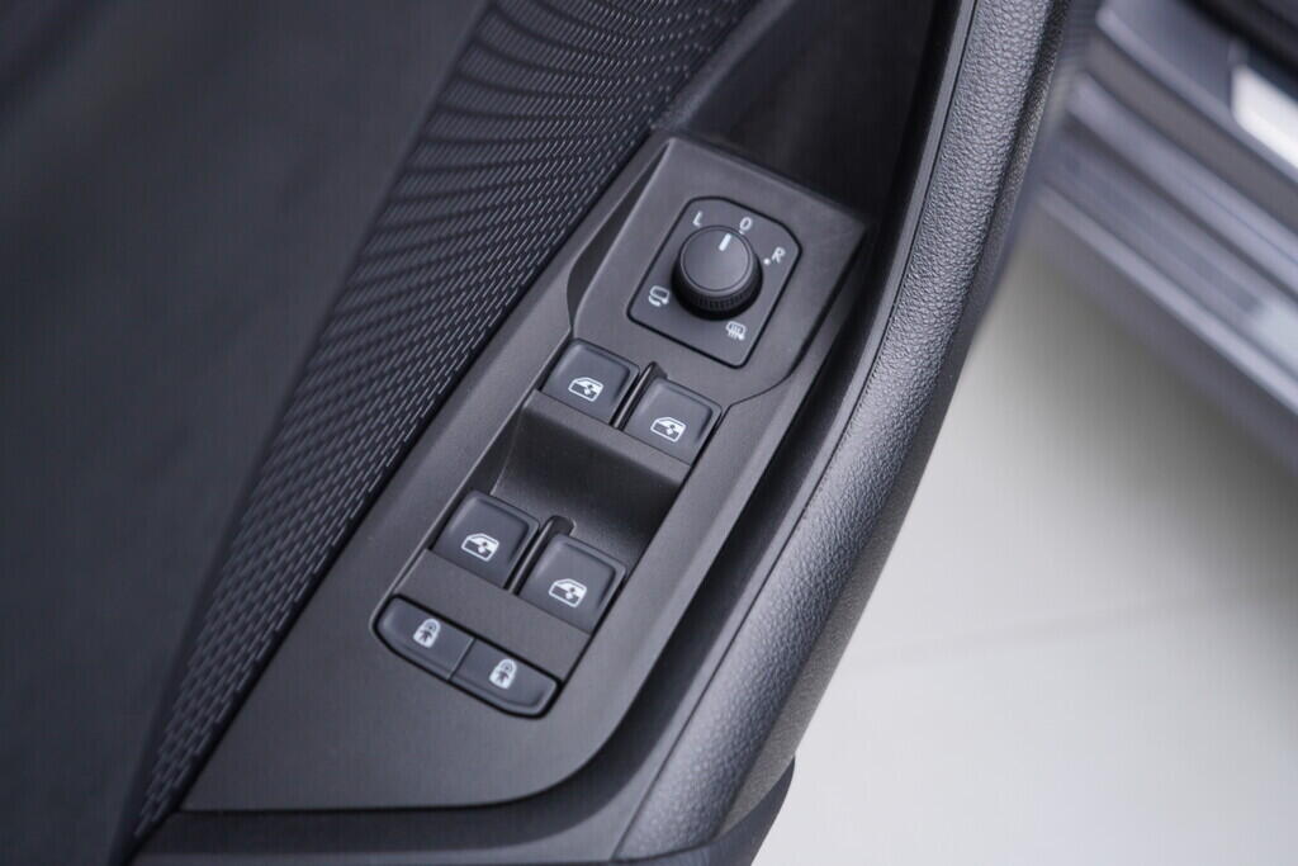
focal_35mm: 36
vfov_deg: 36.9
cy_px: 433
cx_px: 649
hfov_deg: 53.1
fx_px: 1298
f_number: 2.8
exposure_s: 1/40
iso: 160
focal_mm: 24
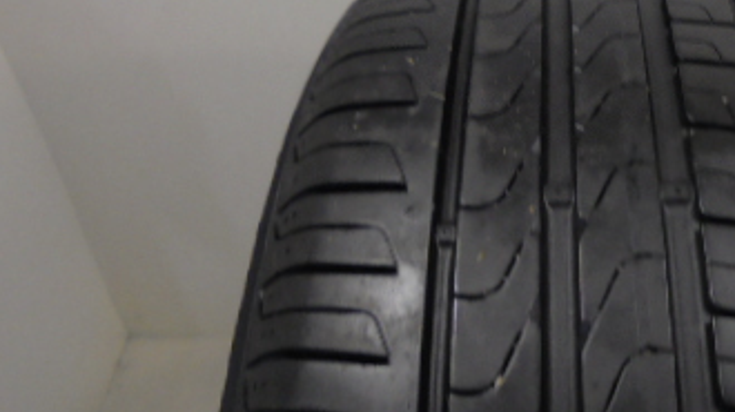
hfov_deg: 36.9
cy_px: -71
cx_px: 561
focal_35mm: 55
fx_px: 1071
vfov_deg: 20.5
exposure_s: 1/40
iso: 100
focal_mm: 4.6
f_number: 3.5
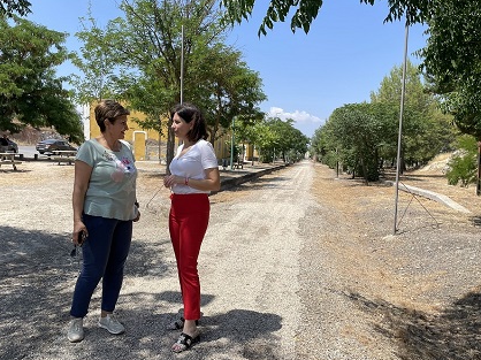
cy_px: 196
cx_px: 227
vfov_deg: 46.7
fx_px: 417
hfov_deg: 60.0
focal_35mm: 30
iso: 32
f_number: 1.6
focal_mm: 4.2
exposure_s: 1/2882
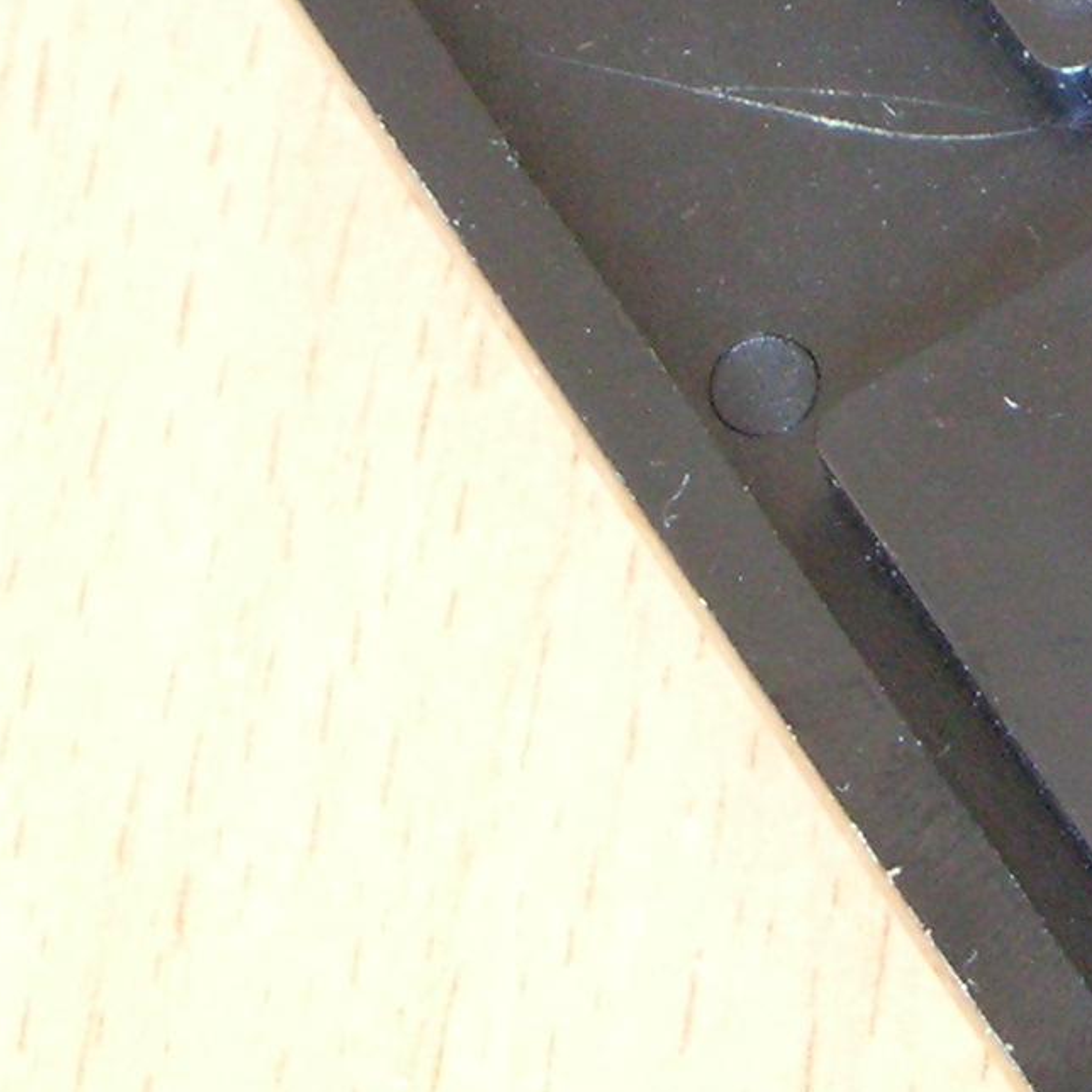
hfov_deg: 8.0
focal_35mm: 217
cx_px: 1411
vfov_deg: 8.0
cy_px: -20
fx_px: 7745
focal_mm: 10.1
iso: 200
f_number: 4
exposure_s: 1/1.8
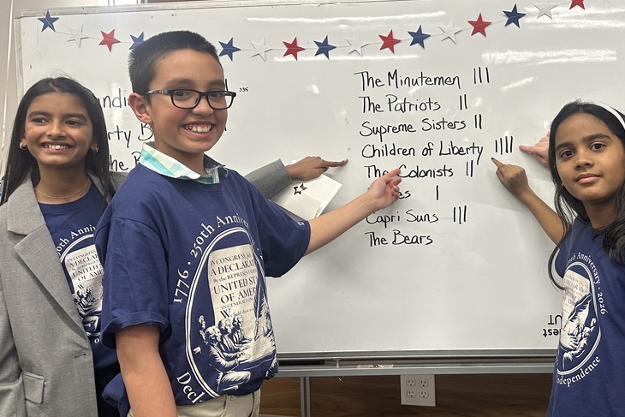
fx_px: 608
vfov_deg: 37.8
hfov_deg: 53.2
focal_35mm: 35
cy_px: 179
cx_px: 424
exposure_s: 1/78
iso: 250
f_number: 1.78
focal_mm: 6.86
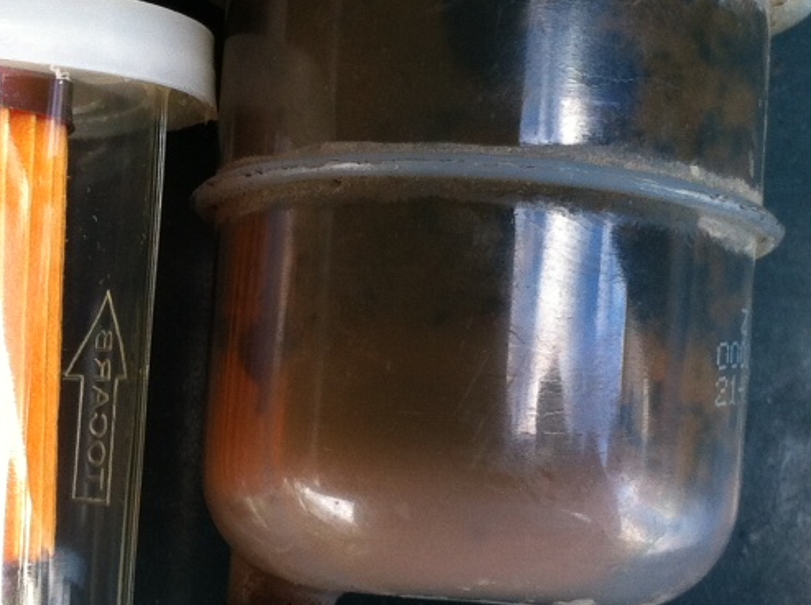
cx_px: 309
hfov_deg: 21.3
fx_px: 2152
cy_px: 314
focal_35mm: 92
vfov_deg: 16.0
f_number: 2.8
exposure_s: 1/60
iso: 100
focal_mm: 3.85
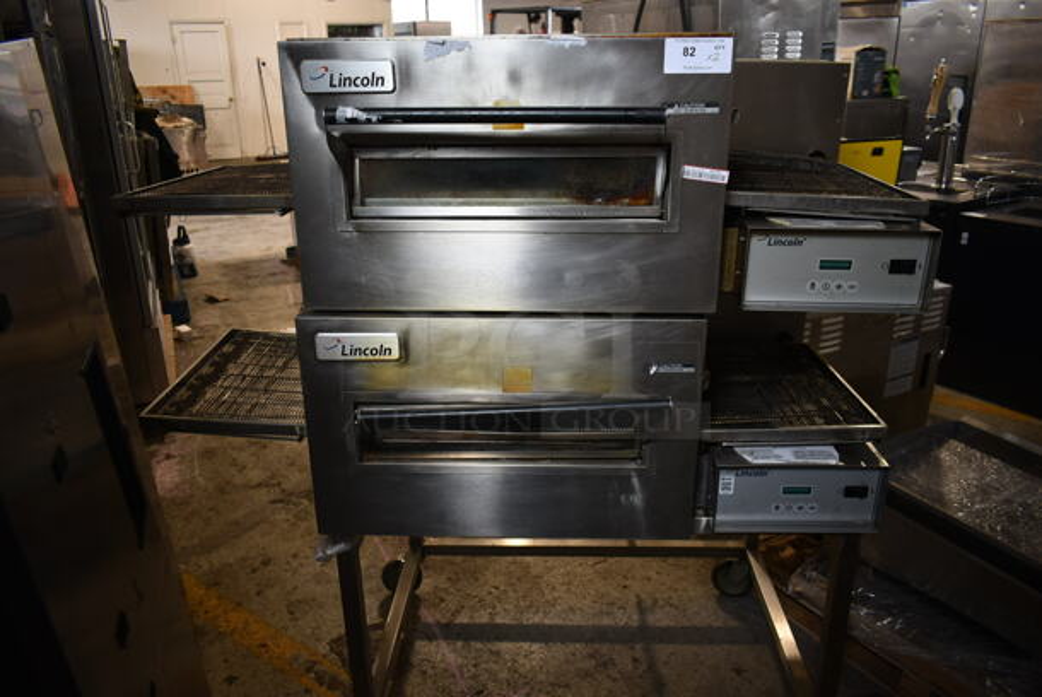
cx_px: 521
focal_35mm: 27
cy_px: 348
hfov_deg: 67.3
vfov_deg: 48.0
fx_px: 782
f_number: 3.5
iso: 250
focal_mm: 18
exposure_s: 1/30
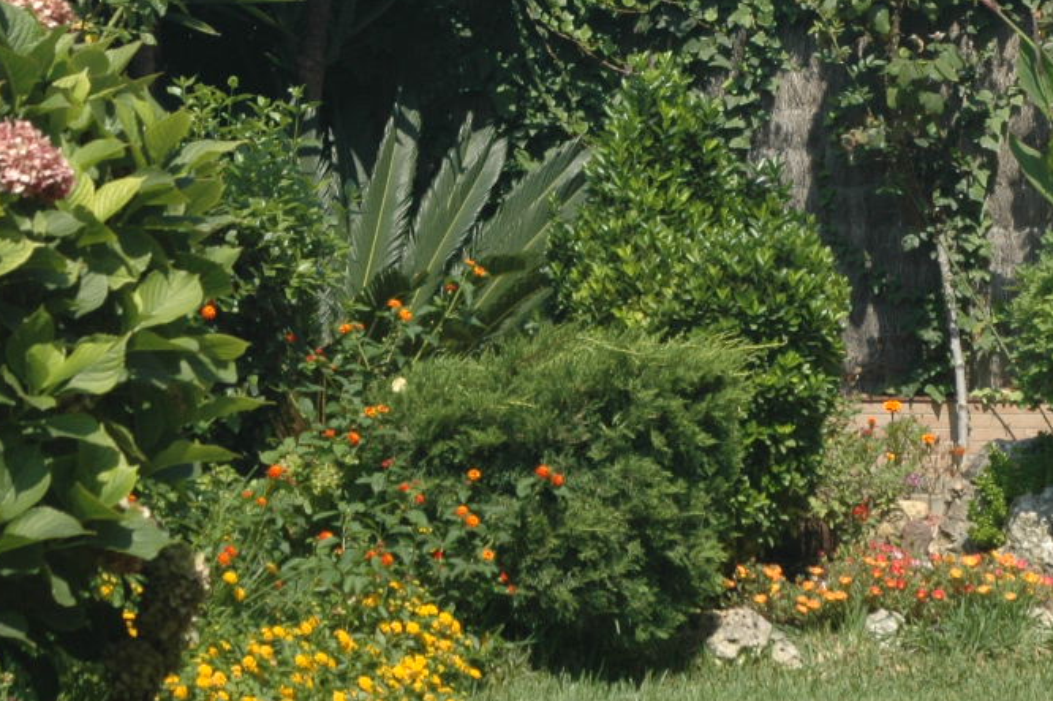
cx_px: 459
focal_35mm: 271
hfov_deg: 7.6
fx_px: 7921
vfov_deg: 5.1
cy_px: 204
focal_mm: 80
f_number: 10
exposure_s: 1/400
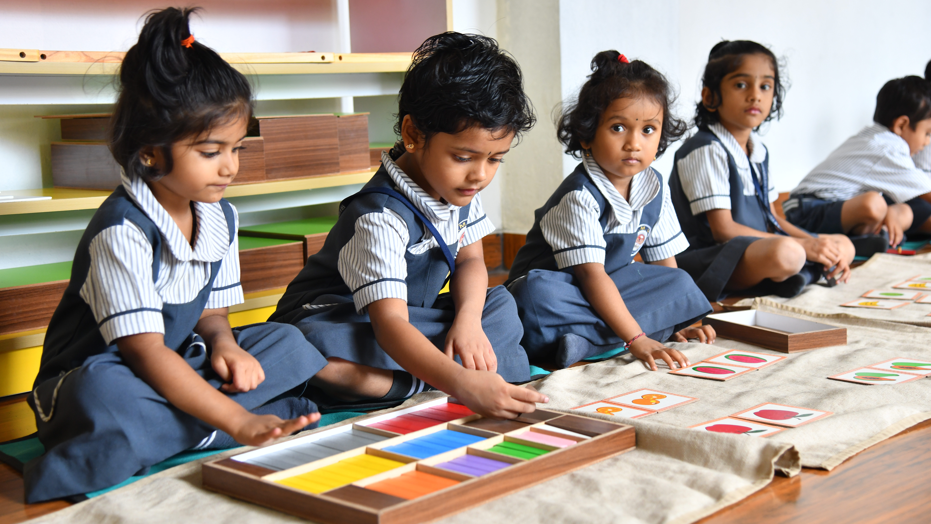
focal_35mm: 53
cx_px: 461
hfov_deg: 39.2
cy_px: 228
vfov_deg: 22.6
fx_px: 1308
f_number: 4
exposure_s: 1/80
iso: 640
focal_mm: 50
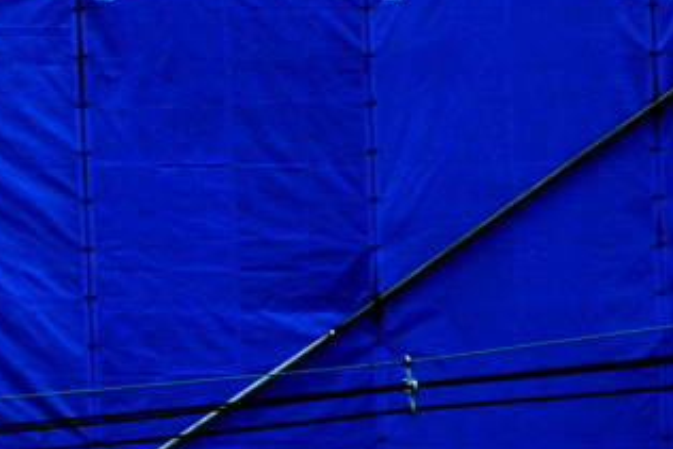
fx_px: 18160
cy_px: -257
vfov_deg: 1.4
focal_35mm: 971
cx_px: -134
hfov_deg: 2.1
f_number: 6.3
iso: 200
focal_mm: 200
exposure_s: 1/1600
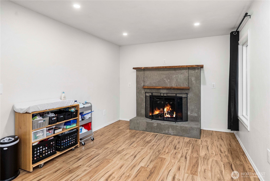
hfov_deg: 86.9
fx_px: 143
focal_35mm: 19
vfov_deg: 64.6
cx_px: 135
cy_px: 90
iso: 250
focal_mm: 19
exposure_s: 1/60
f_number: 7.1
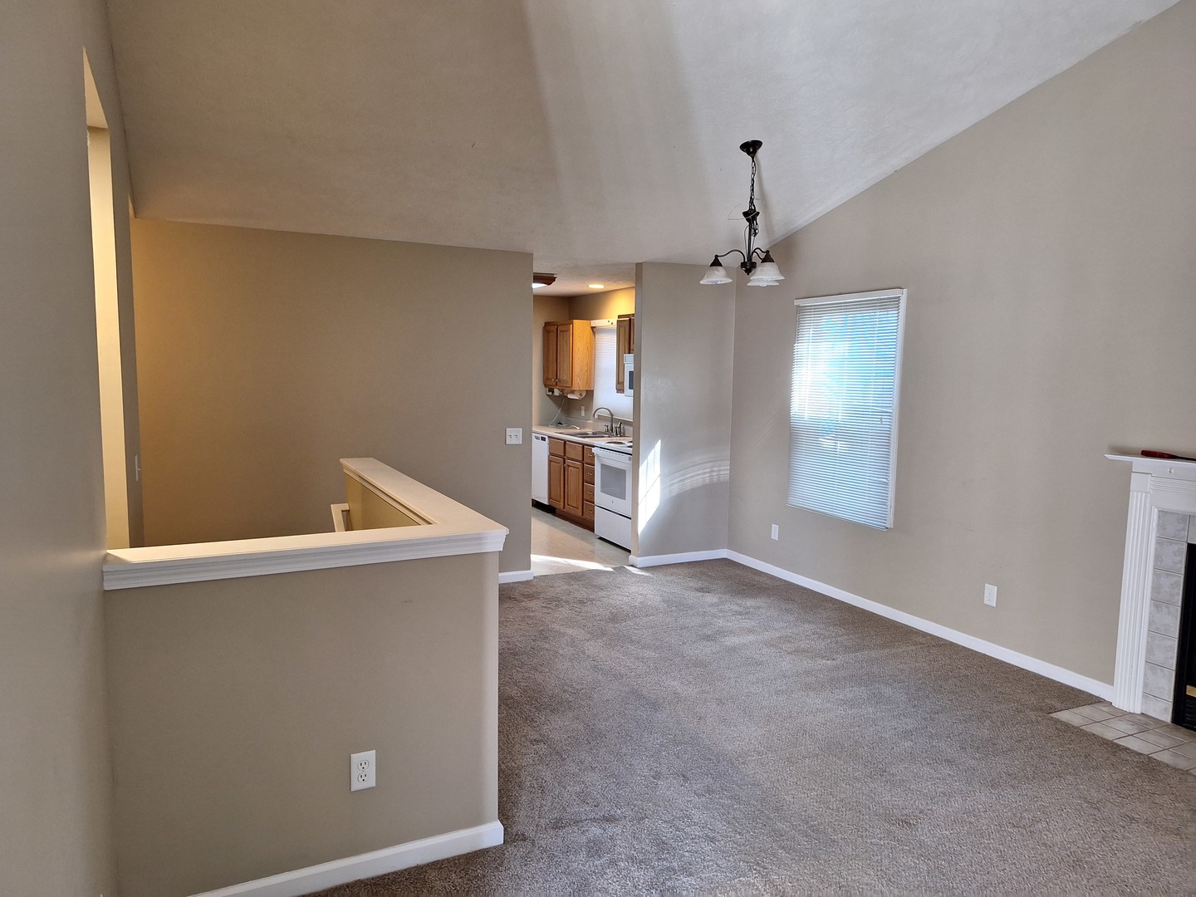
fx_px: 795
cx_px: 598
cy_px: 448
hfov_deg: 73.9
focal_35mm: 23
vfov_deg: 58.9
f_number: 1.8
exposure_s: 1/40
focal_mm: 5.54
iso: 200
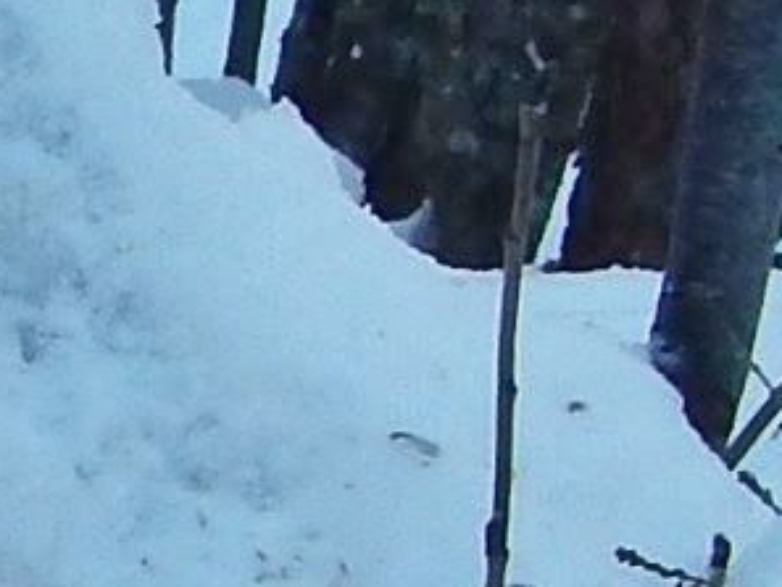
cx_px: -266
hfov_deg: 2.2
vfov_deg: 1.6
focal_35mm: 920
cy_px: 353
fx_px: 20792
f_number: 5.9
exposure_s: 1/30
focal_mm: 47.8
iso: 125
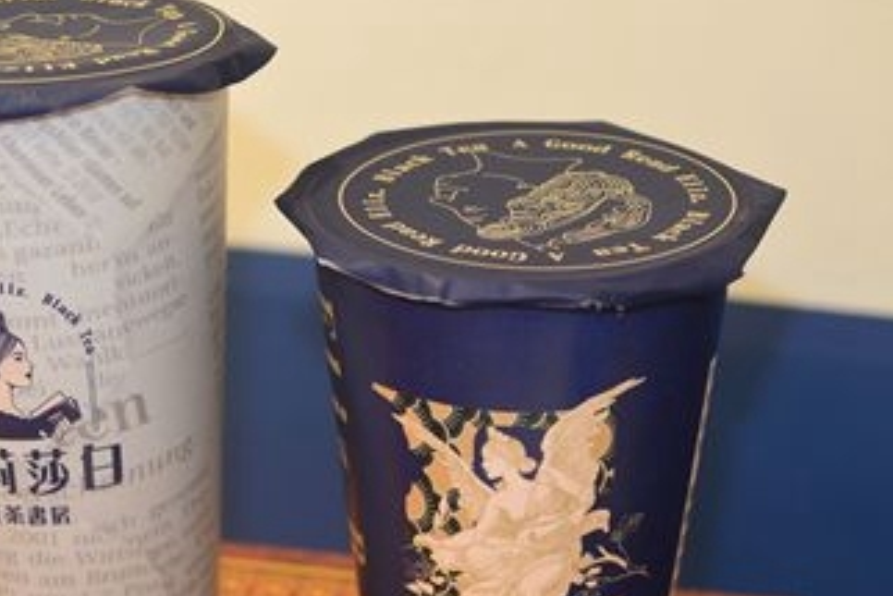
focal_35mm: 76
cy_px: 398
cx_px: 219
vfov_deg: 17.9
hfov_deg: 26.3
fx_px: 1886
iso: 160
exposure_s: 1/60
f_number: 2.5
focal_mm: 18.5
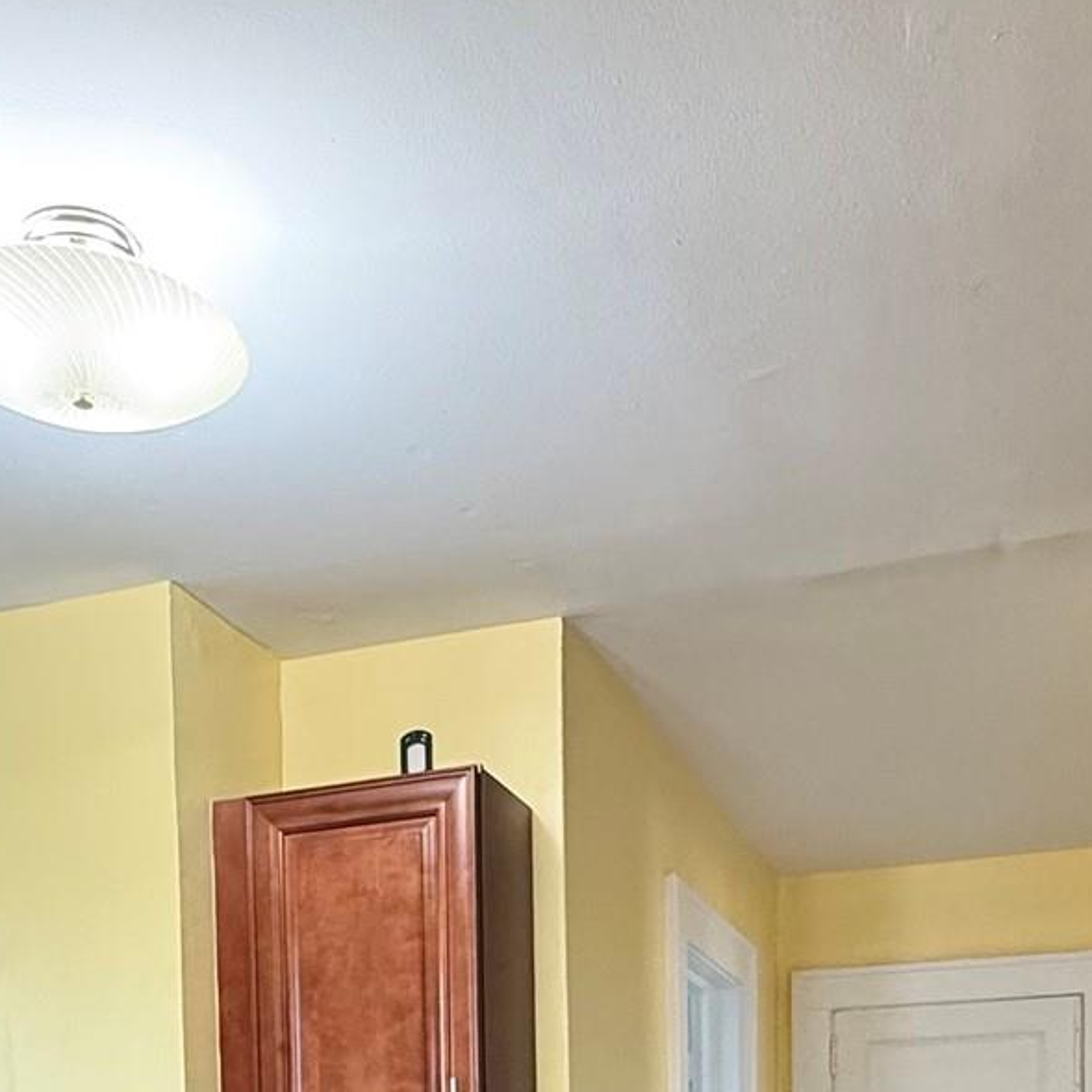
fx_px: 1535
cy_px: 1314
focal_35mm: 43
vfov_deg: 32.3
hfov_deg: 39.0
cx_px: 451
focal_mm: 2.22
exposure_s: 1/60
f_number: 2.2
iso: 200
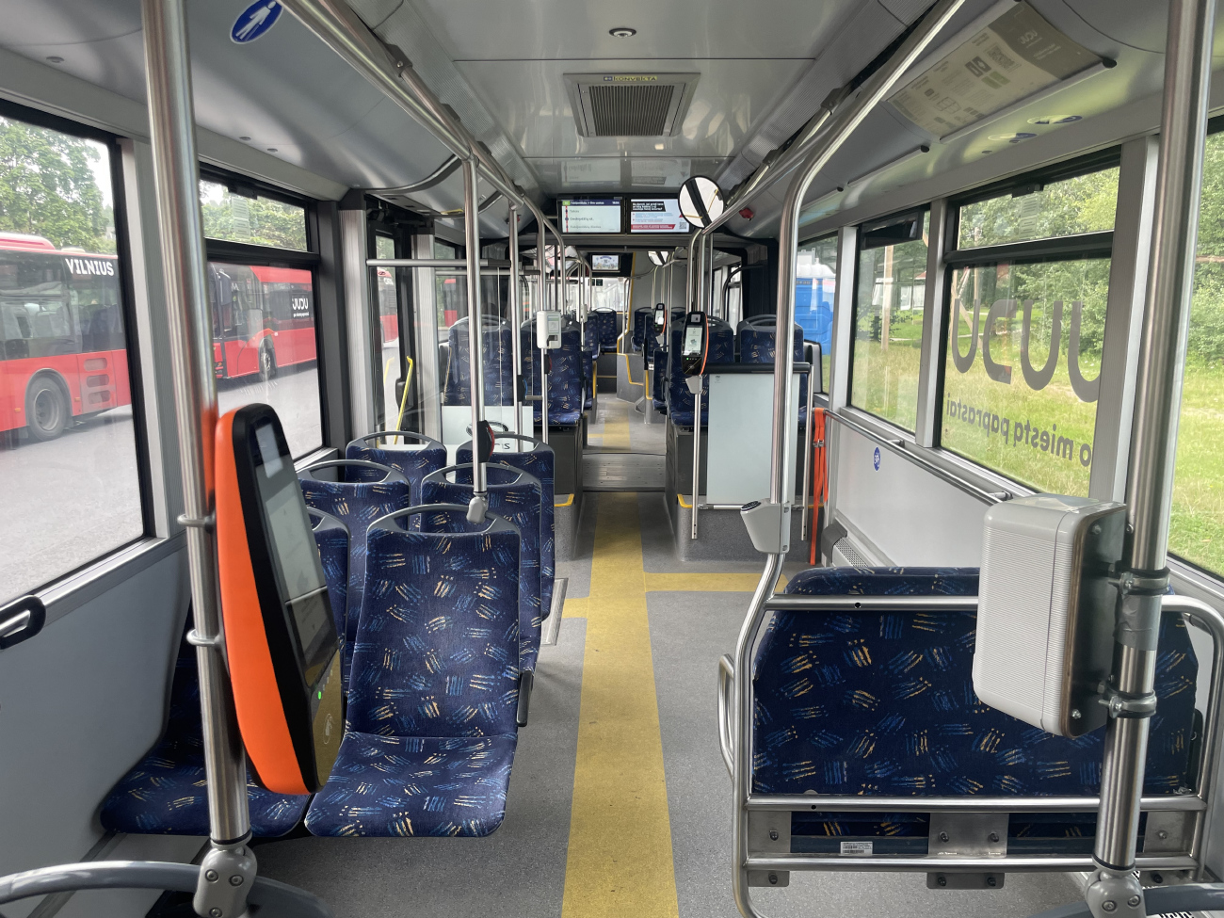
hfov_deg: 67.3
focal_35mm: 26
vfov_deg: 53.1
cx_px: 612
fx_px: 919
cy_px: 459
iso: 80
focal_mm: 4.2
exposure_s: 1/121
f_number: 1.6
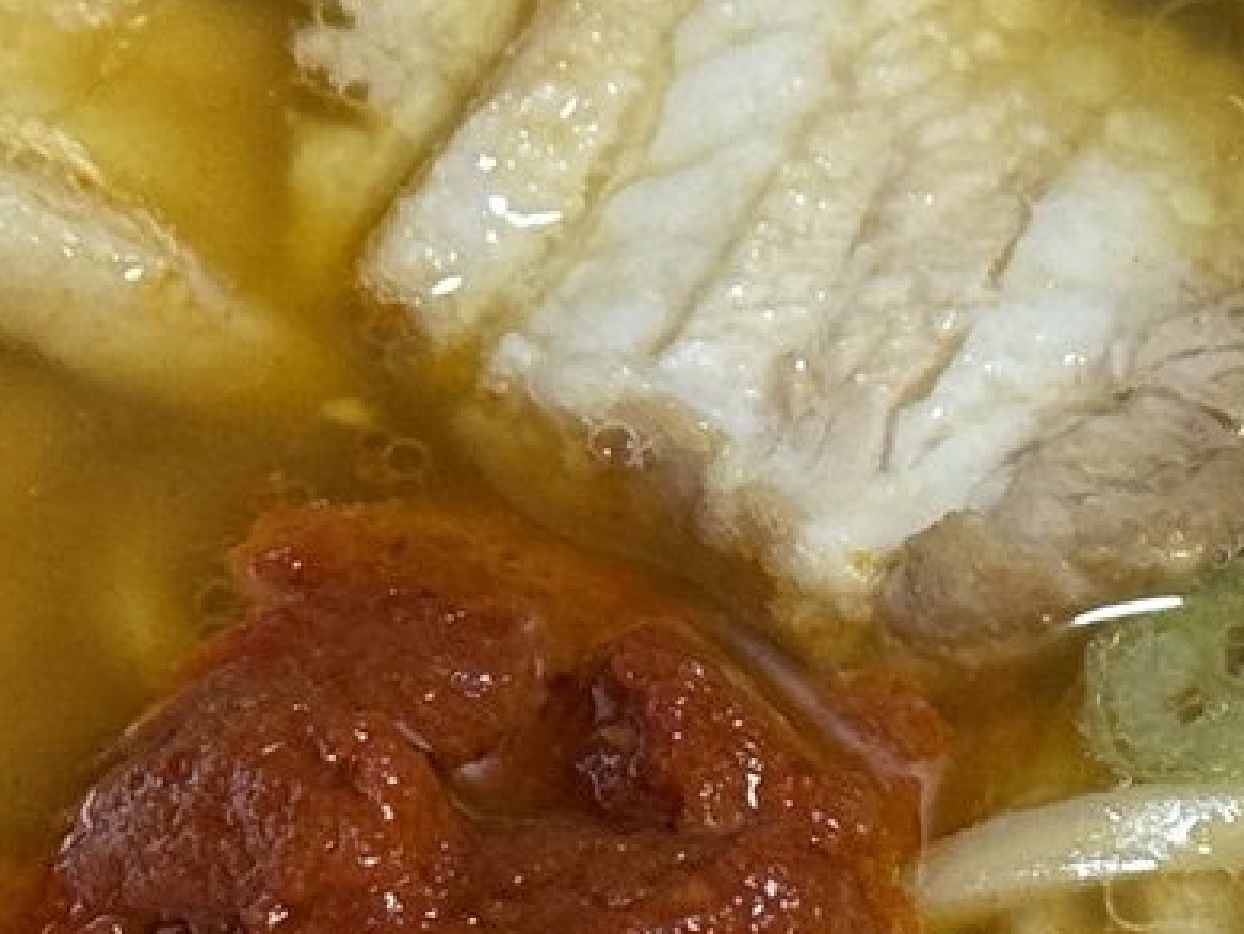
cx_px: 499
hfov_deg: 8.3
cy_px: 851
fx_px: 8520
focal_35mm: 237
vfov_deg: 6.3
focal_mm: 6.76
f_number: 1.78
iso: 125
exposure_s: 1/60
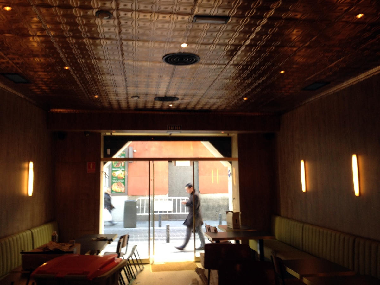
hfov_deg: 52.6
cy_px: 142
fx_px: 384
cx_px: 190
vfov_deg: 40.7
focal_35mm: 35
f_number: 2.4
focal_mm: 4.28
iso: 100
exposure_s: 1/20
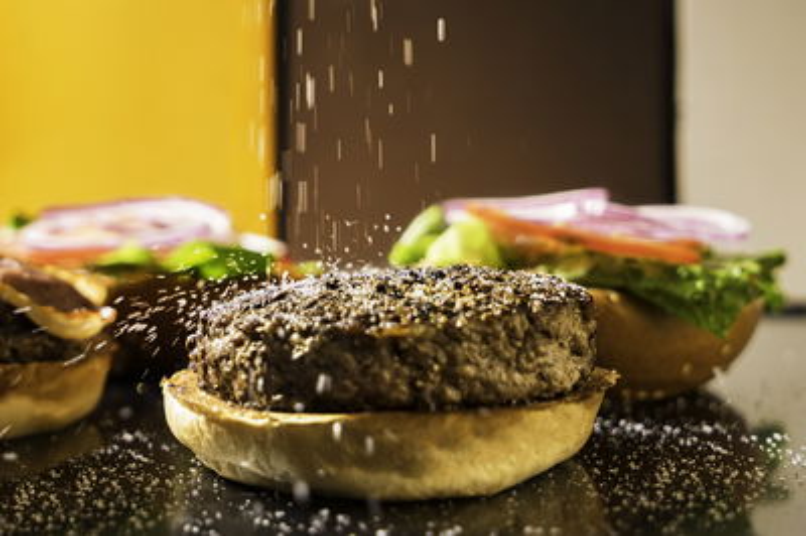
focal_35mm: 49
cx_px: 403
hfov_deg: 40.4
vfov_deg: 27.5
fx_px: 1096
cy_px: 268
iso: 100
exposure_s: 1/250
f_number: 4.5
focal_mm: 49
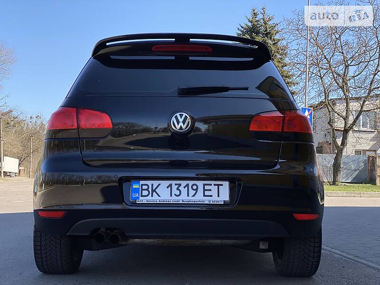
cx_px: 190
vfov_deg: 28.0
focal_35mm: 52
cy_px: 142
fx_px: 571
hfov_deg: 36.8
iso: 20
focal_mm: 6
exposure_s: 1/922
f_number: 2
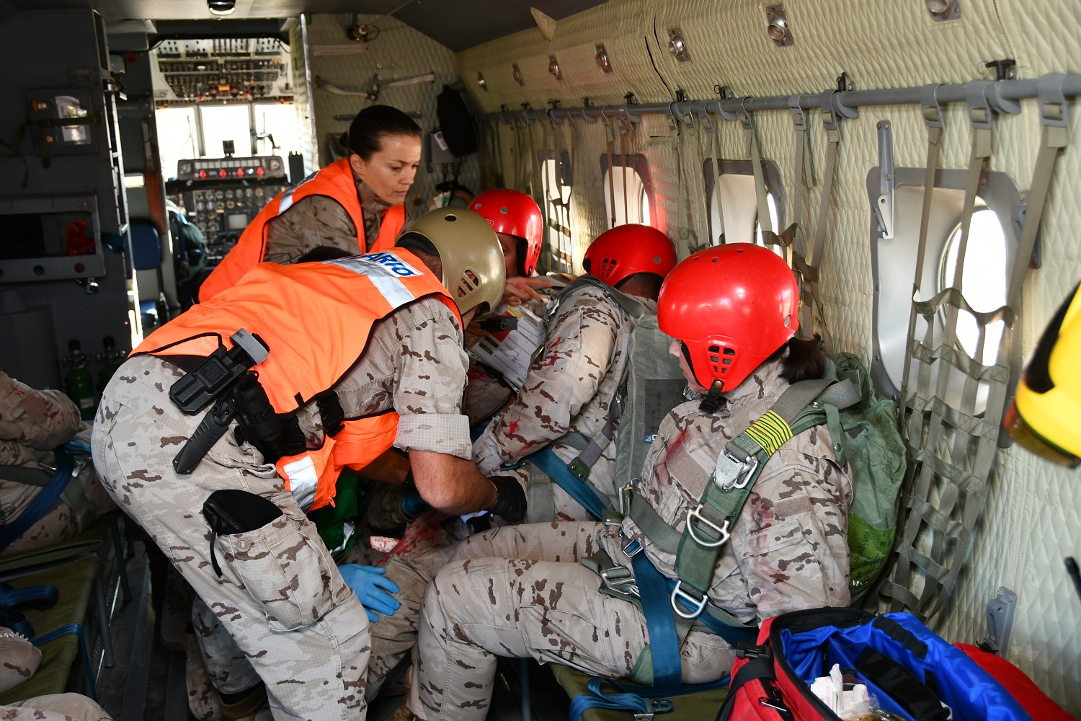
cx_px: 540
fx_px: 1171
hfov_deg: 49.6
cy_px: 360
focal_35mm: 39
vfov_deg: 34.2
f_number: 4
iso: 800
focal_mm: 26
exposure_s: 1/60
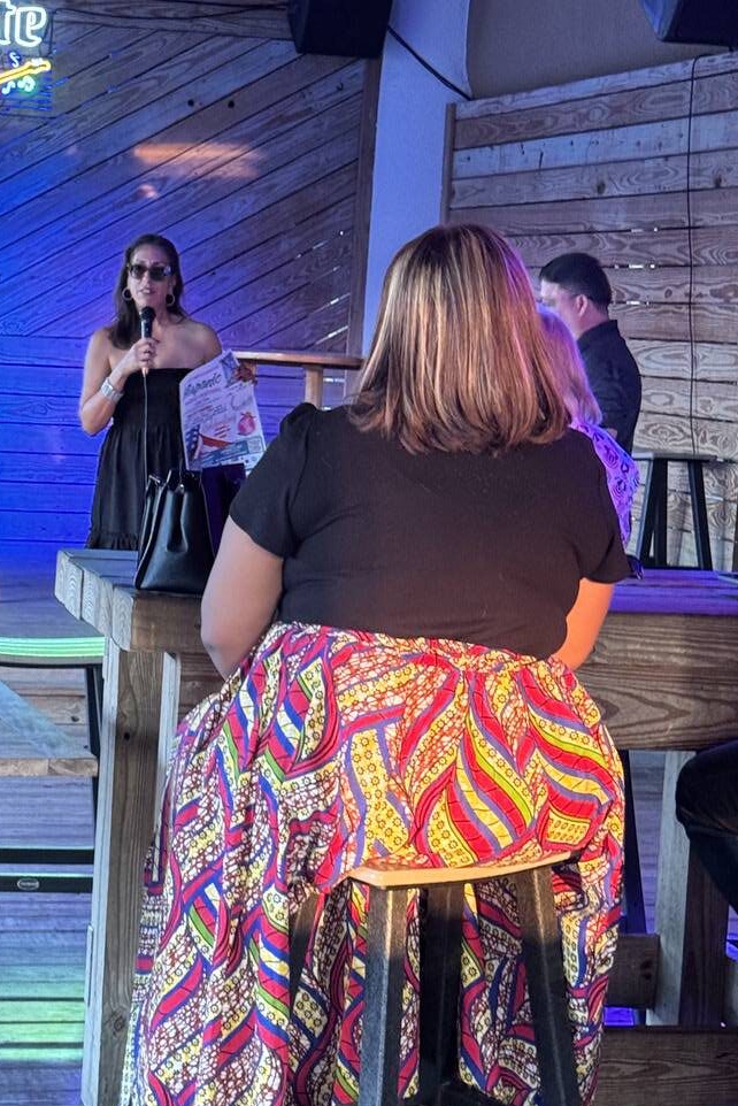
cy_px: 533
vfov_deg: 24.5
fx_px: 2550
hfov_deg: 16.3
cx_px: 139
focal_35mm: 83
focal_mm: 6.76
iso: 320
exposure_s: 1/40
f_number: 1.78
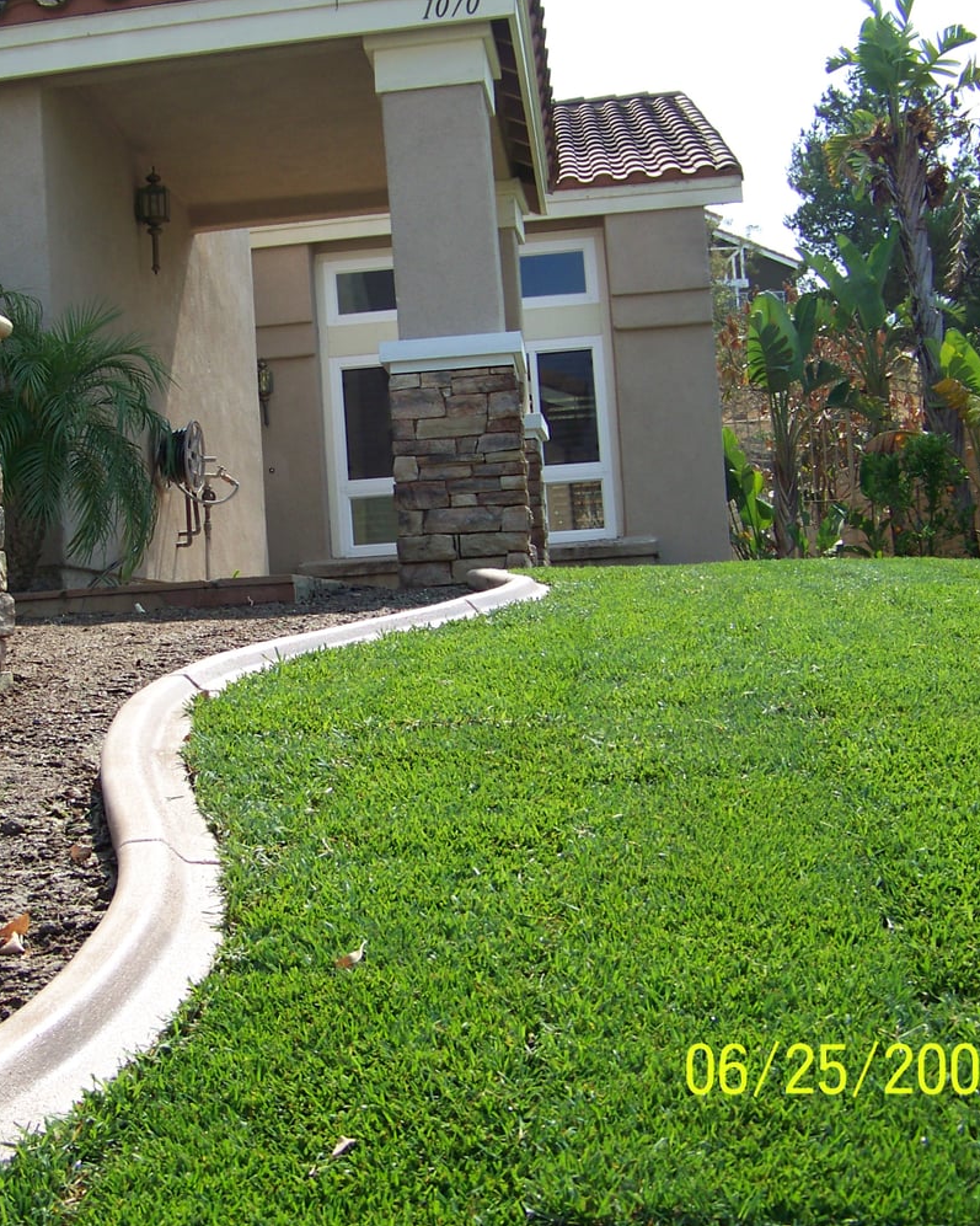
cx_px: 282
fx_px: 1705
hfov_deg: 31.7
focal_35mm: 47
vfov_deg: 39.6
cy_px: 614
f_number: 2.8
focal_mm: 5.85
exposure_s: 1/640
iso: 64
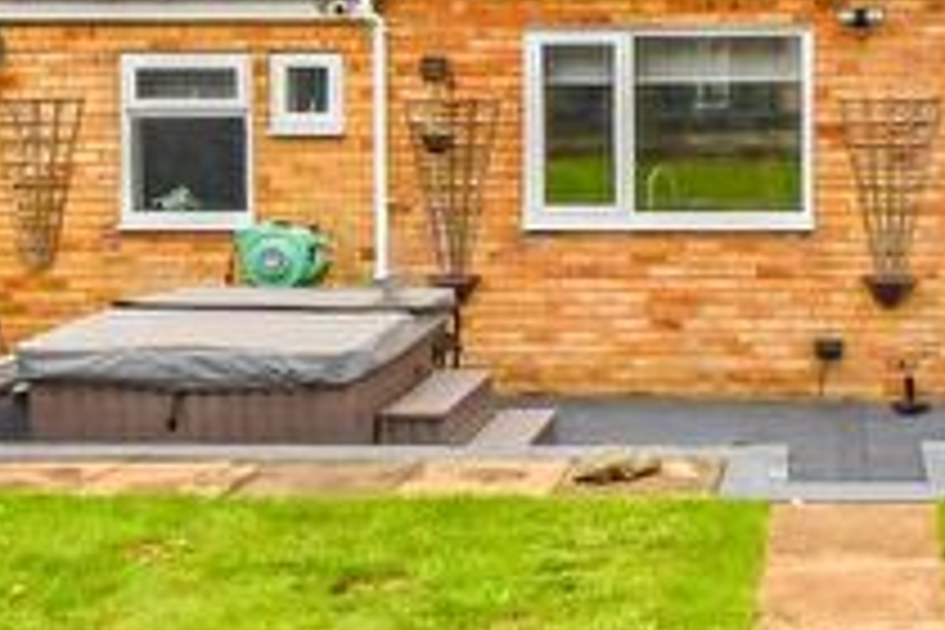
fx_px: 1312
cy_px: 115
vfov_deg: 26.4
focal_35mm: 50
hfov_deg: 38.1
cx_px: 760
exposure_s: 1/400
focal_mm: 10
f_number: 8
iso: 320
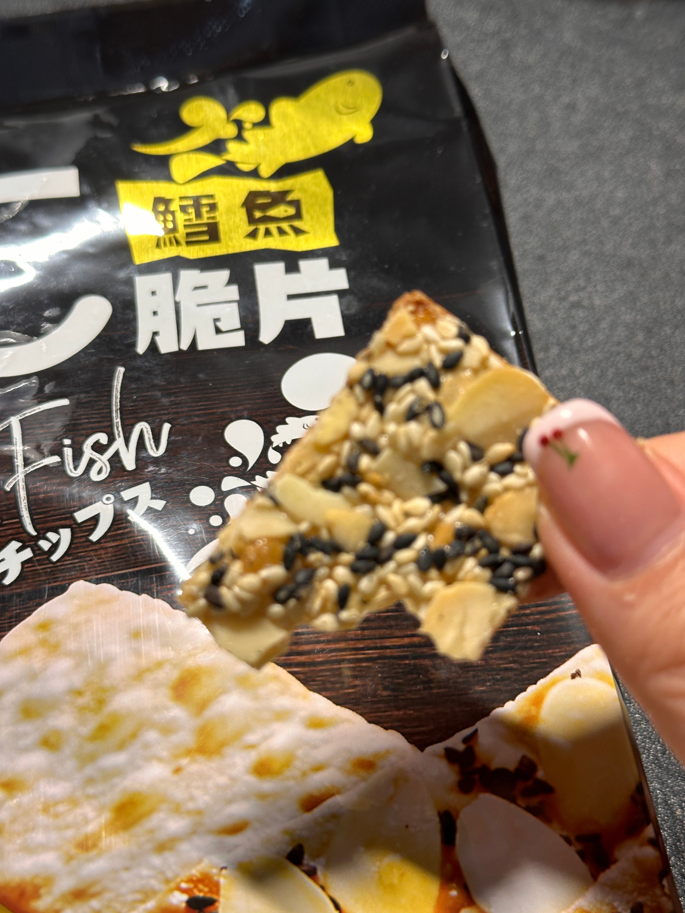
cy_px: 456
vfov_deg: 39.7
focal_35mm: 48
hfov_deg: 30.3
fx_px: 1266
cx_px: 342
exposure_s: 1/50
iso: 80
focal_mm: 6.86
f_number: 1.78
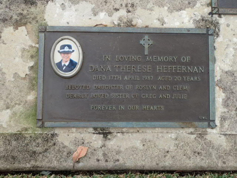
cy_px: 89
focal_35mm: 40
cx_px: 118
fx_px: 274
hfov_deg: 46.8
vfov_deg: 36.0
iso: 100
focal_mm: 7.34
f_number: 4
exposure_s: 1/160
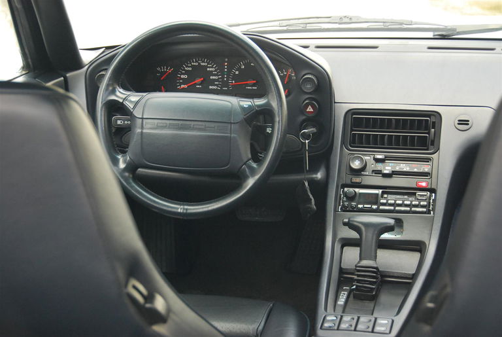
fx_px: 1152
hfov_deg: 24.6
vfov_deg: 16.6
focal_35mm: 82
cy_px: 168
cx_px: 251
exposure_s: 1/60
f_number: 4.8
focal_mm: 55
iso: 800
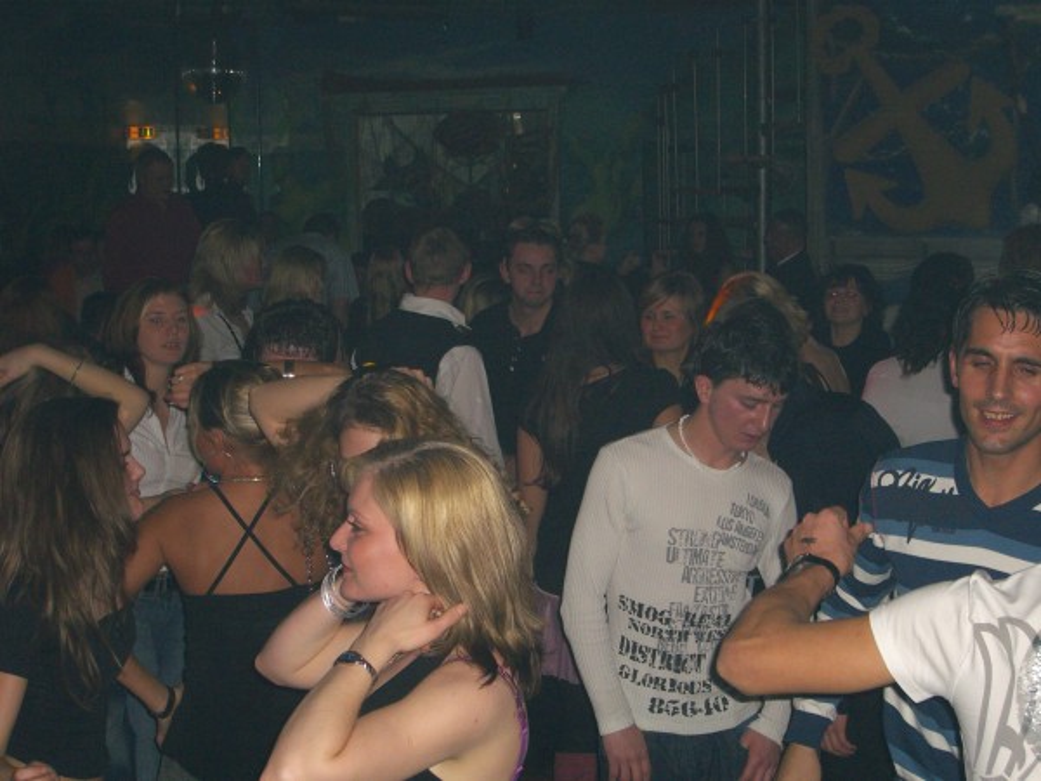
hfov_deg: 28.6
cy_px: 390
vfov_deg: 21.6
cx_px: 520
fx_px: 2045
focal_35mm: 68
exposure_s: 1/60
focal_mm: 14.2
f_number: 4
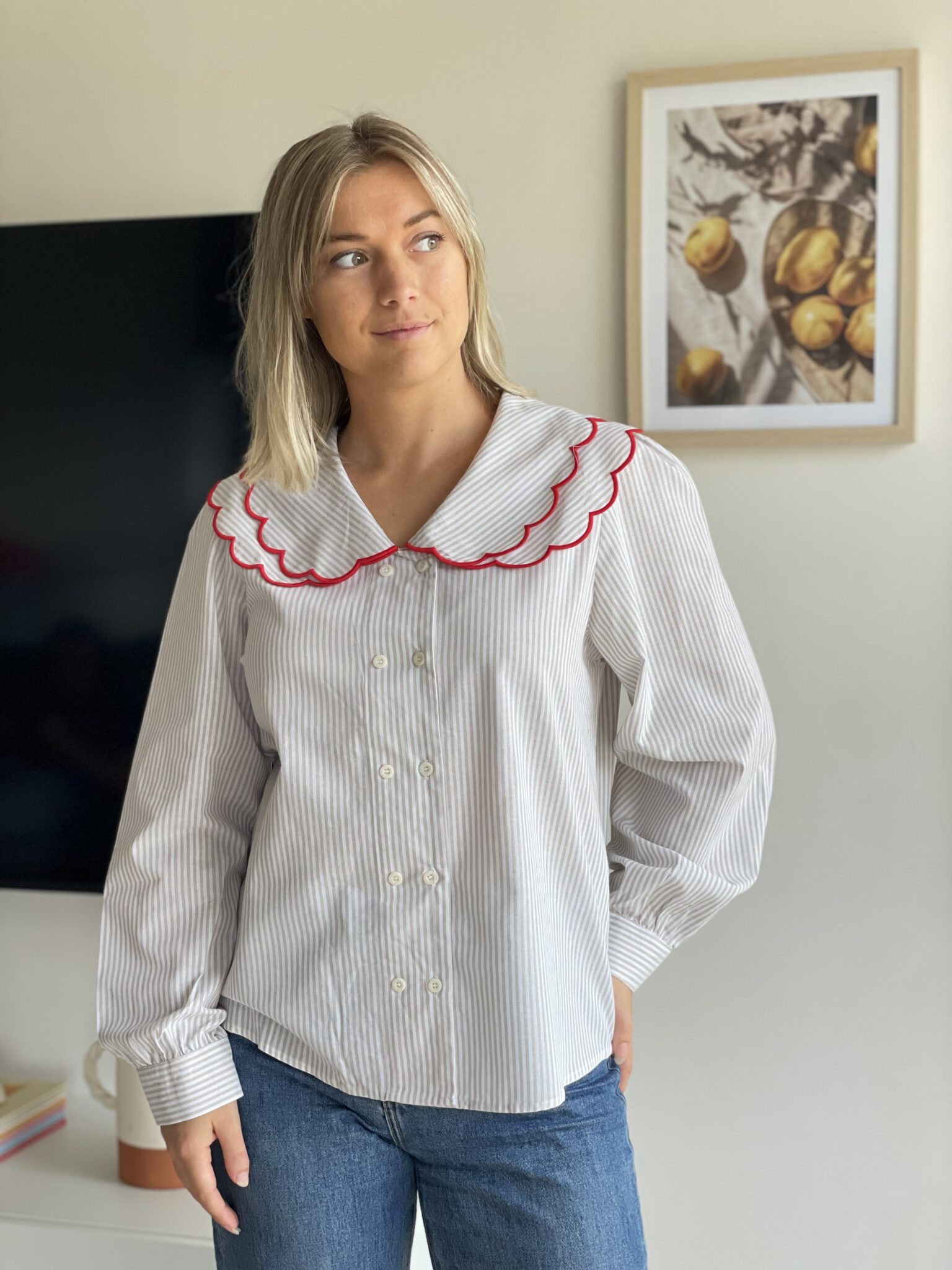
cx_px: 476
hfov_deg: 28.0
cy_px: 635
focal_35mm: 52
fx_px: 1907
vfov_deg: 36.8
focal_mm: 6
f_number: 2
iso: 80
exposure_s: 1/122
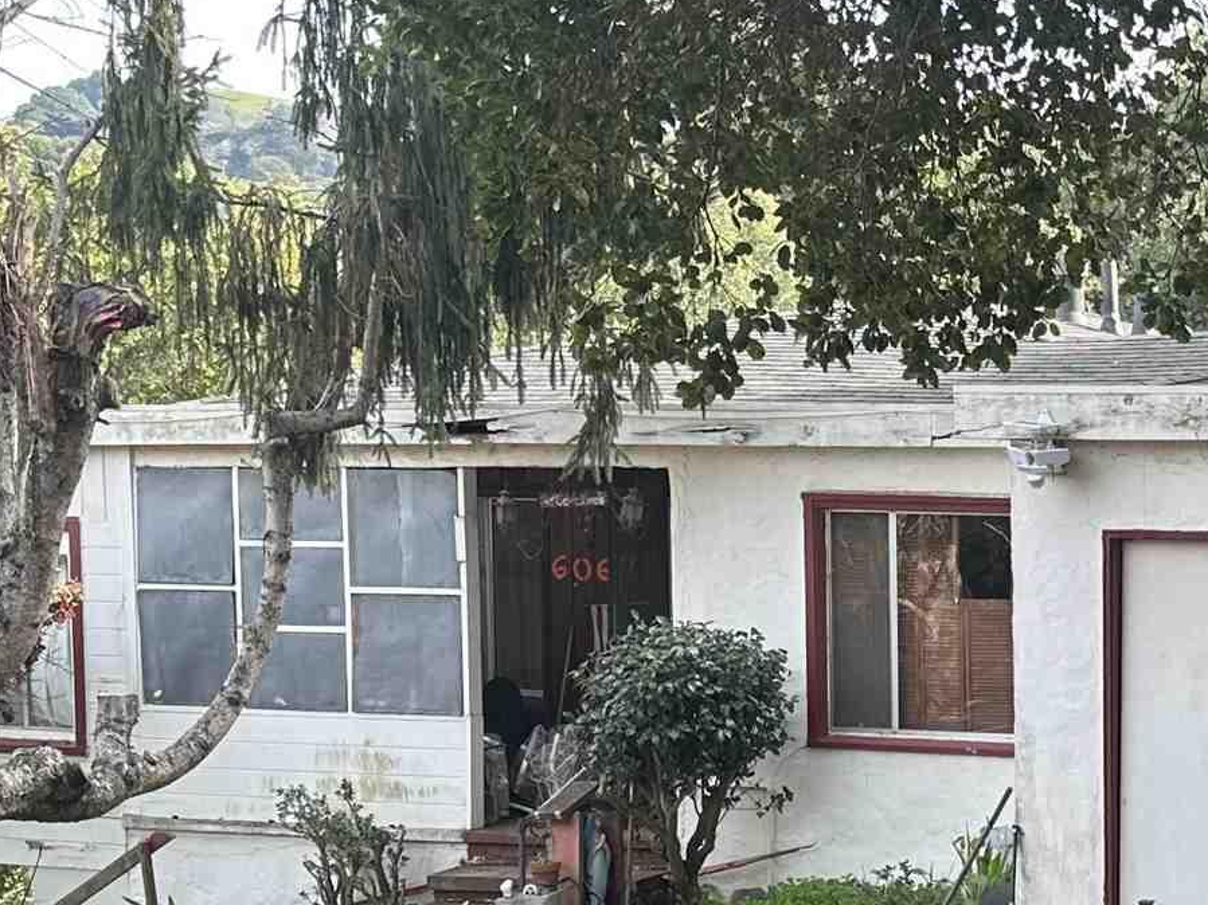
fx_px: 2861
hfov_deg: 22.1
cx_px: 1434
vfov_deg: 17.7
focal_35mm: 82
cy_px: 798
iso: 80
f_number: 1.78
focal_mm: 6.86
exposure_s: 1/339
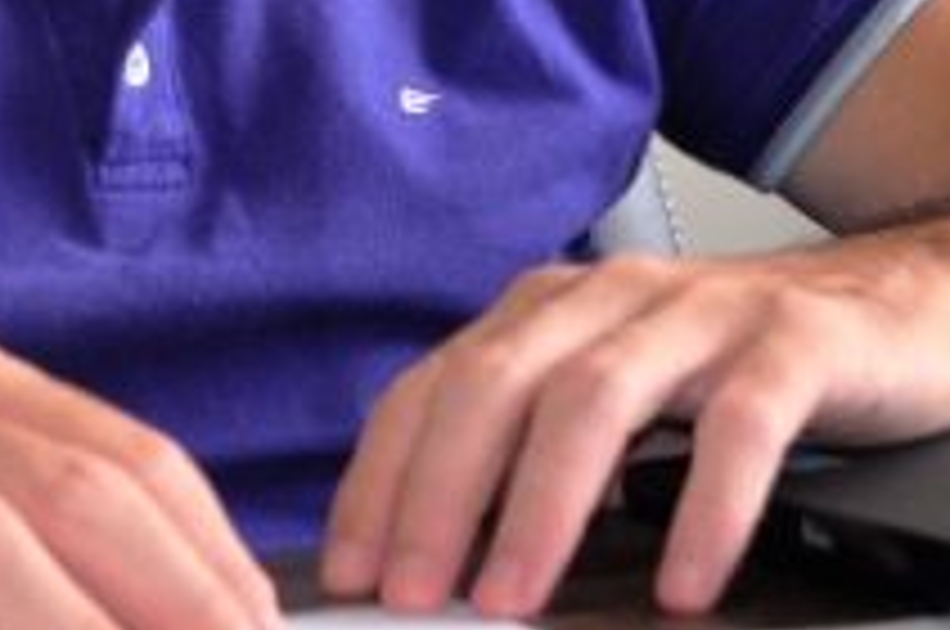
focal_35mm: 186
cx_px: 50
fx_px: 4901
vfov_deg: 7.2
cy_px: -378
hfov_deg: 11.0
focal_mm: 34
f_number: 5
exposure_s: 1/50
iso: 640
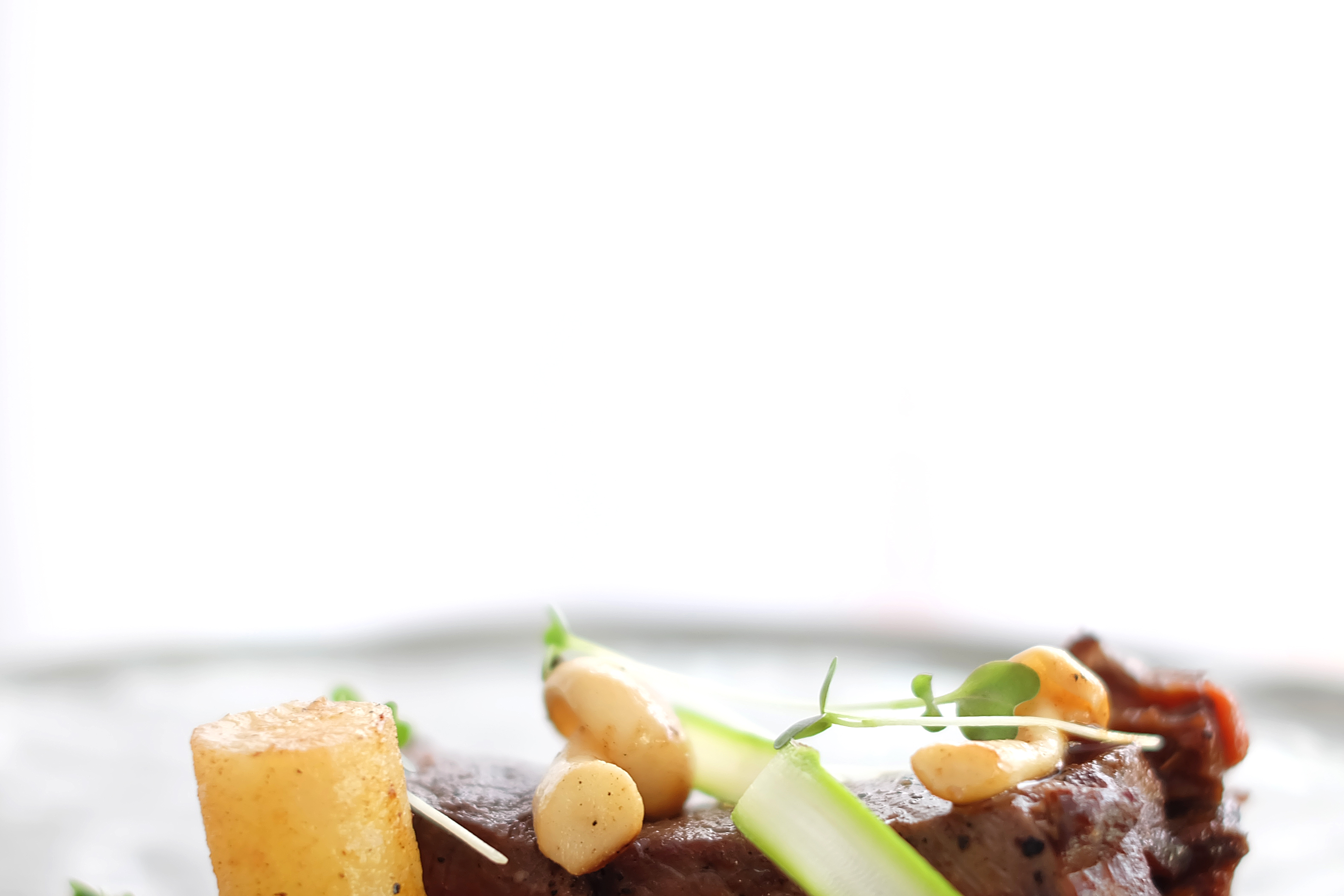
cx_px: 664
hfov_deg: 24.8
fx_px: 3061
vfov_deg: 16.6
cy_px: 621
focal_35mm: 82
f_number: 2
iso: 250
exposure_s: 1/125
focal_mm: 35
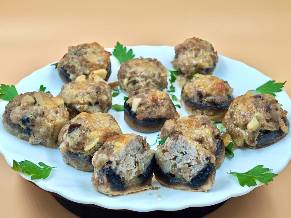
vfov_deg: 24.4
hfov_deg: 32.2
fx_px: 504
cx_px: 146
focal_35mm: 60
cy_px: 109
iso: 100
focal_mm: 9
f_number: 2
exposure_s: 1/100
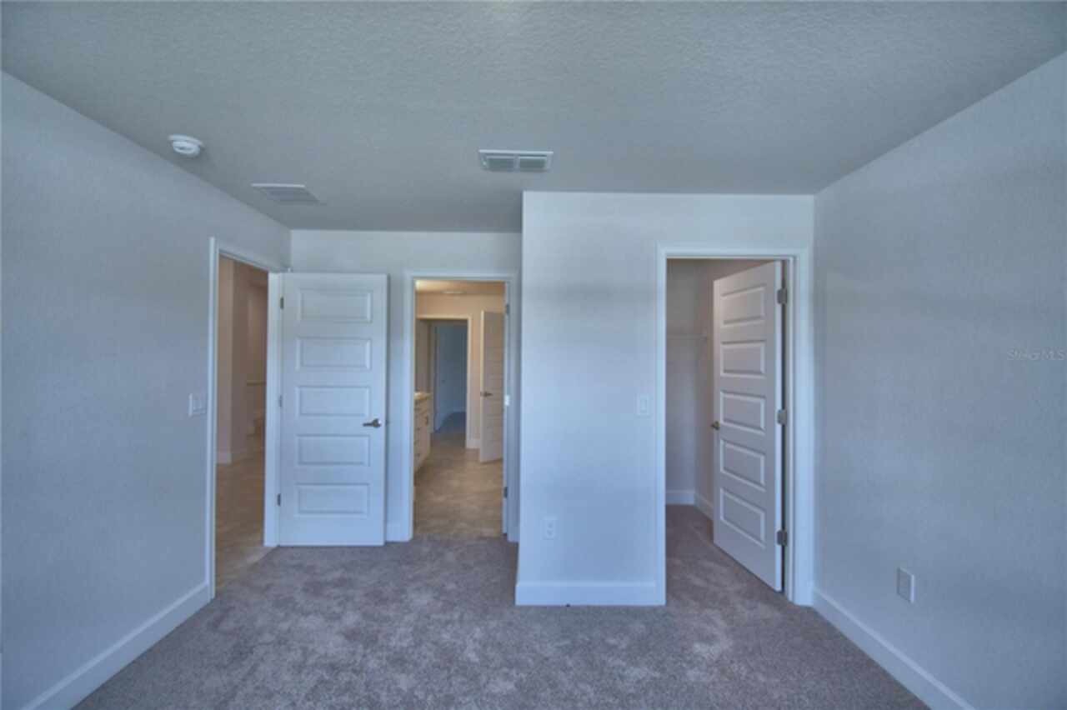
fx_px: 444
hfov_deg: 100.4
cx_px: 534
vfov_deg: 77.3
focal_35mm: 15
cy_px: 355
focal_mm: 10
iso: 400
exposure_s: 1/125
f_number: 4.5
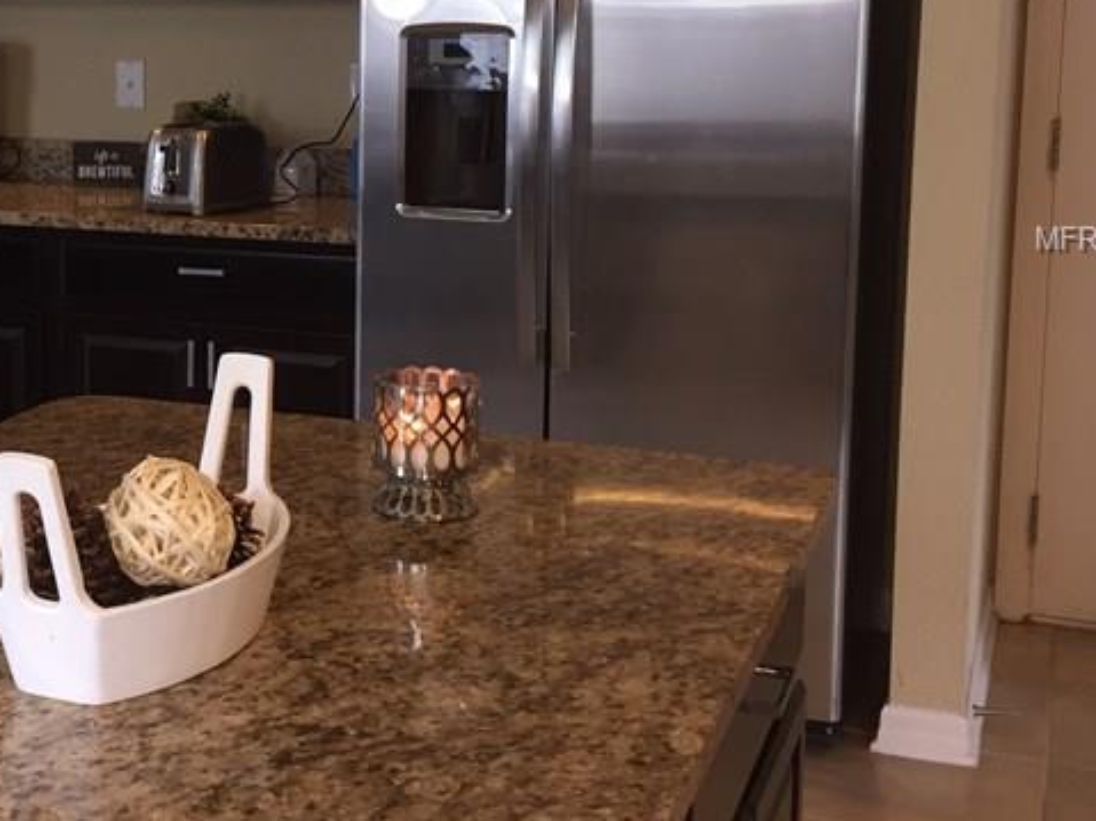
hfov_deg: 29.2
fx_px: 1963
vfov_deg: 23.5
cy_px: 240
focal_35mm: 62
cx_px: 2
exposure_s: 1/30
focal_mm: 4.15
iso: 100
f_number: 2.2
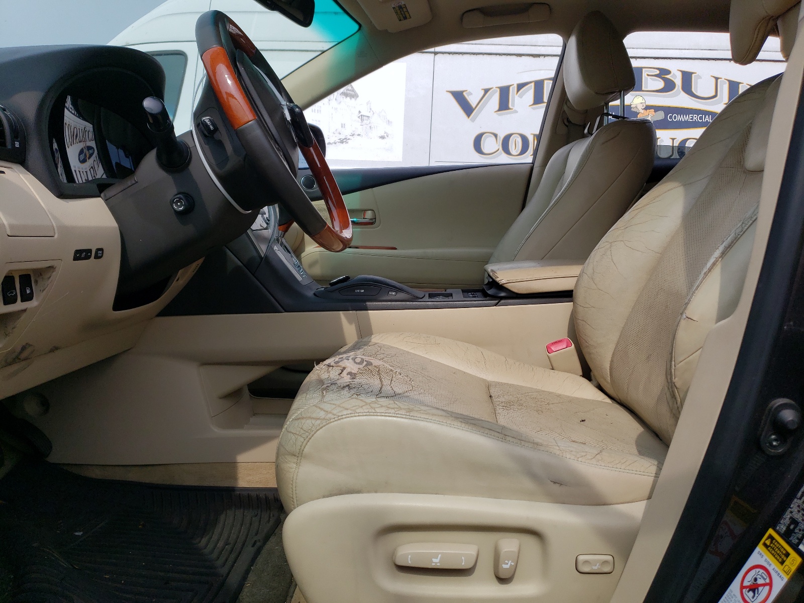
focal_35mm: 26
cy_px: 302
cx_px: 402
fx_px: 604
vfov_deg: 53.1
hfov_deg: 67.3
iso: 50
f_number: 1.5
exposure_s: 1/3333
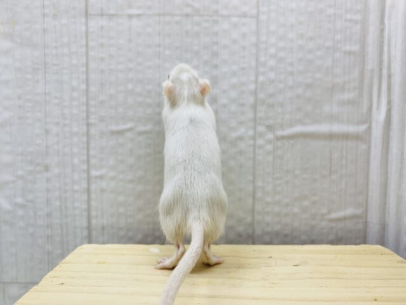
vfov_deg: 54.9
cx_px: 203
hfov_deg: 69.4
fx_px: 293
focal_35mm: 25
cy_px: 152
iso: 100
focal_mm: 4.25
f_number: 1.8
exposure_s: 1/100
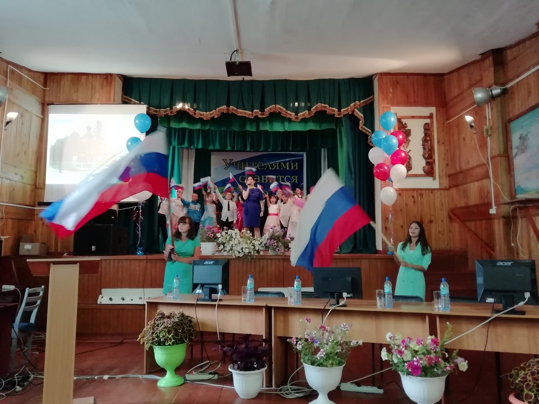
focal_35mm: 26
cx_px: 270
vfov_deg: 53.1
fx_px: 405
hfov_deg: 67.3
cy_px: 202
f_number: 2.2
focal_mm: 3.46
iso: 400
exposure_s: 1/25
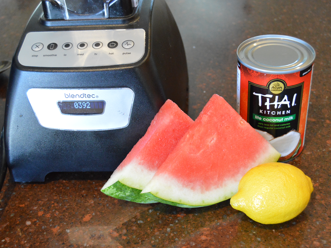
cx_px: 182
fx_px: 483
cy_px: 124
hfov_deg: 37.8
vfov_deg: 28.8
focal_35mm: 51
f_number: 5.6
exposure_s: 1/80
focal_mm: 31
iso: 3200
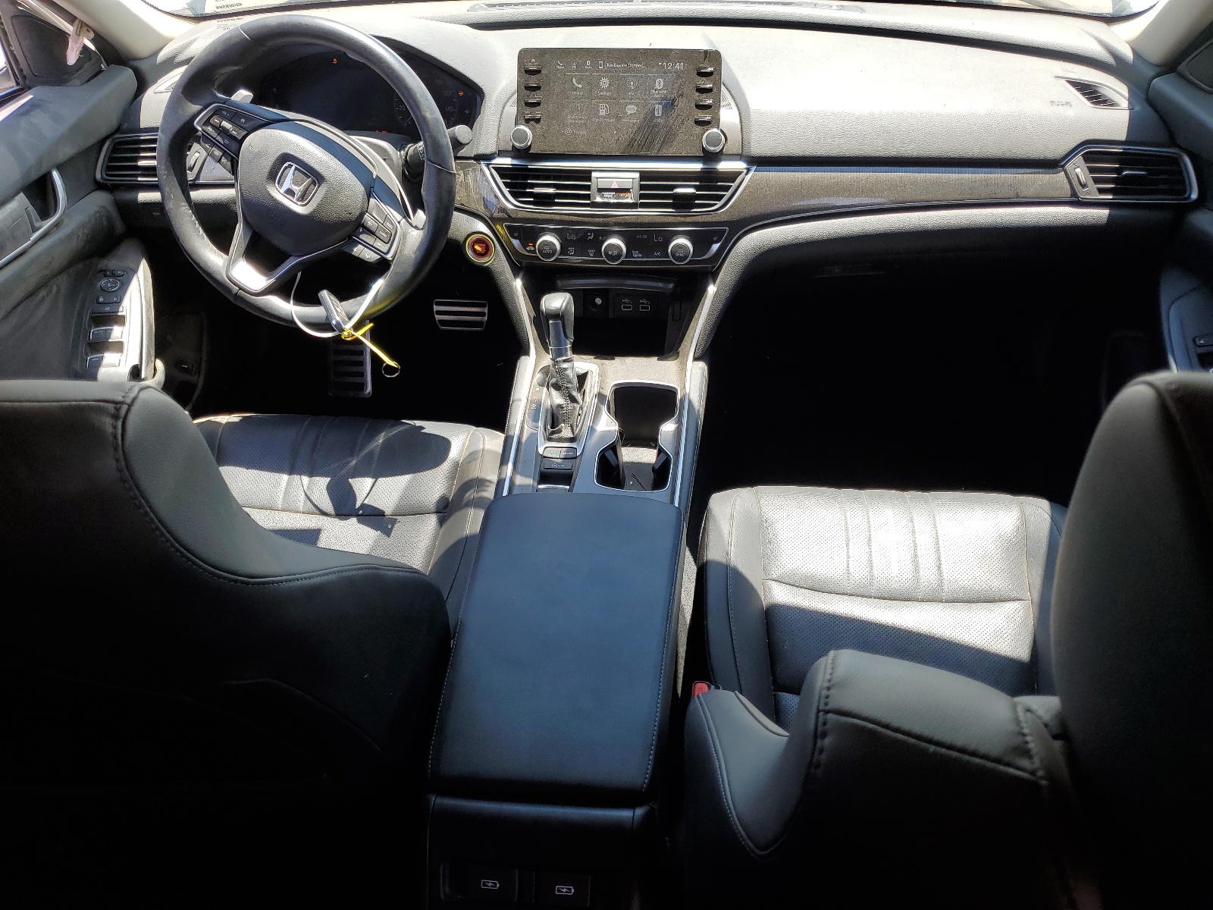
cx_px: 606
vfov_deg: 53.1
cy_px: 455
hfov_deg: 67.3
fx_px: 911
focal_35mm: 26
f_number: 1.5
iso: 50
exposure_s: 1/588
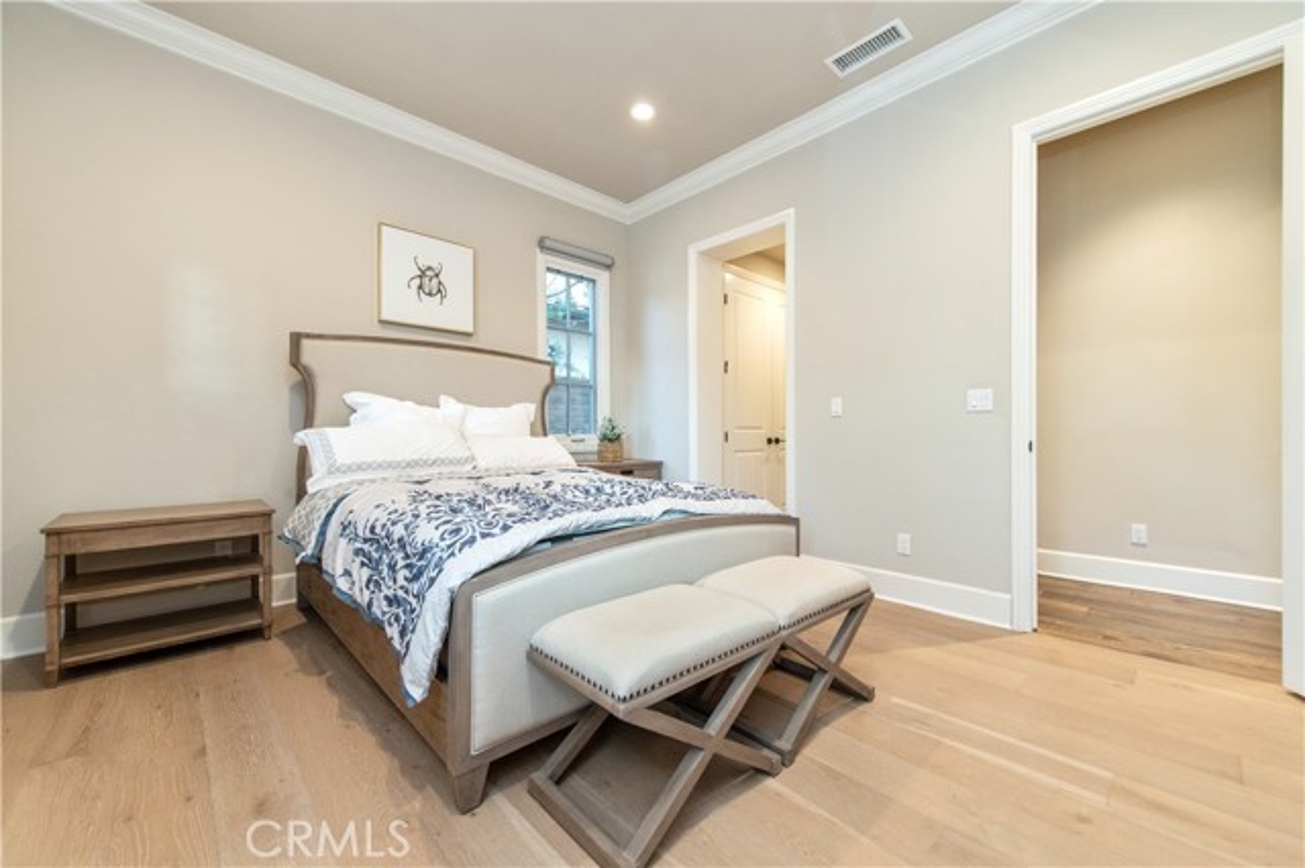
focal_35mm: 14
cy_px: 434
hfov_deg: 104.3
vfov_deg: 81.1
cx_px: 652
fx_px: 507
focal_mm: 14
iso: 1400
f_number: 4
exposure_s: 1/60
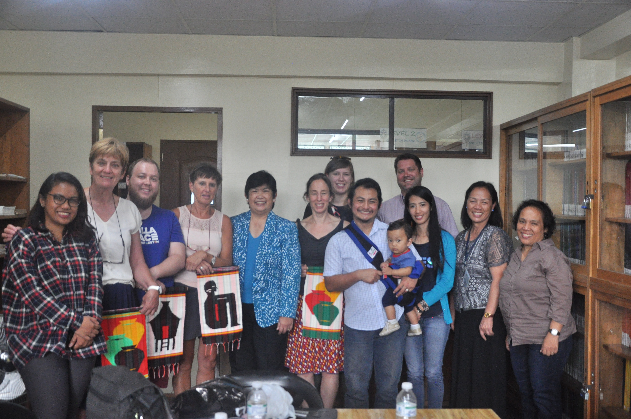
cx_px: 316
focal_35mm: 42
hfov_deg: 46.4
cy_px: 210
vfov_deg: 31.8
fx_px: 735
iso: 1250
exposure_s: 1/125
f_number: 4
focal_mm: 28
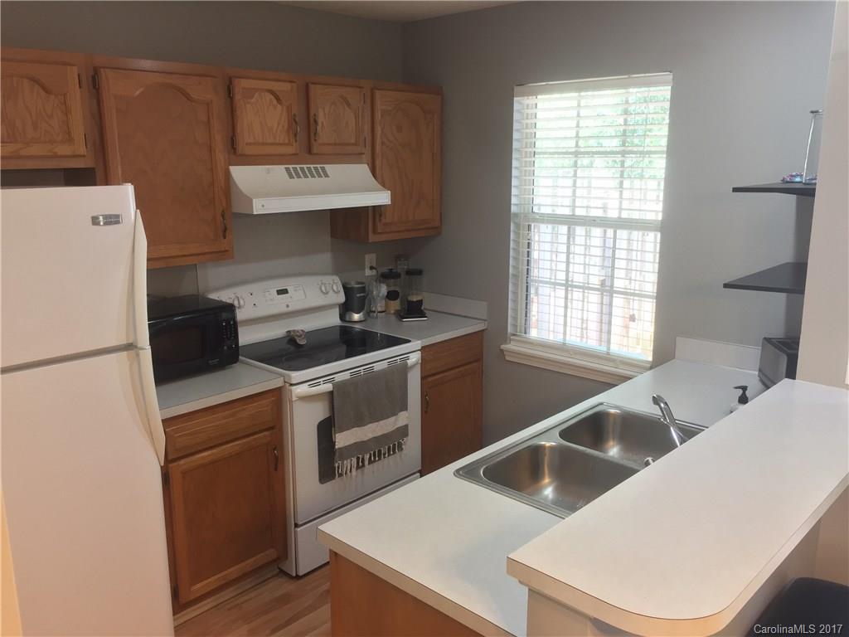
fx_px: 711
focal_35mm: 29
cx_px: 424
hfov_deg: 61.7
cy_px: 318
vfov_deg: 48.2
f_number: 2.2
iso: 80
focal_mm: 4.15
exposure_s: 1/30
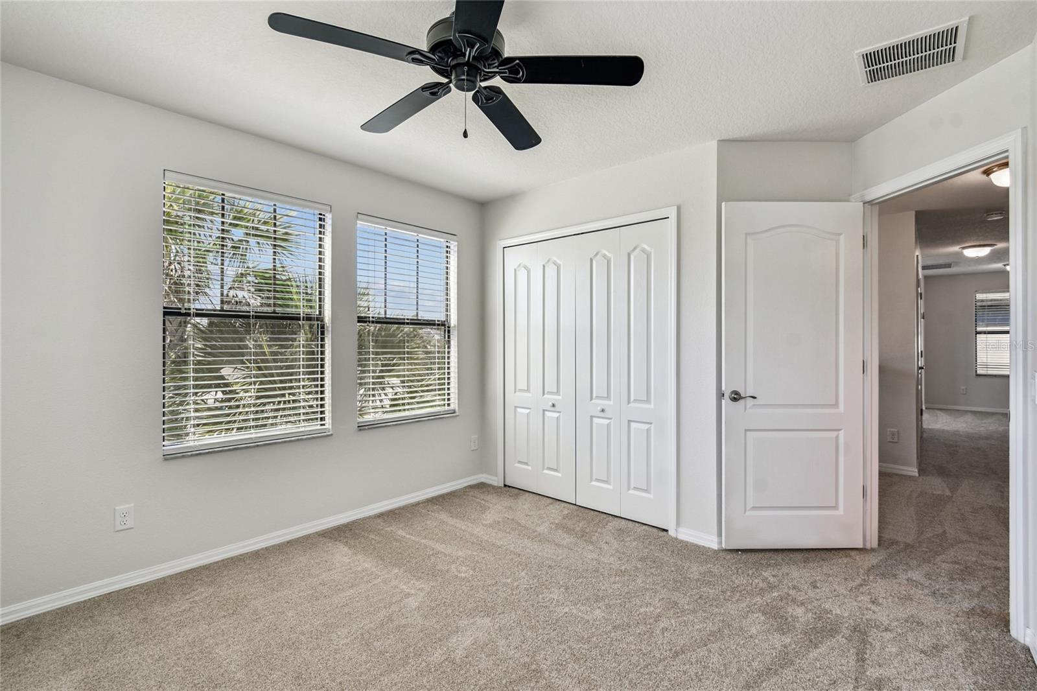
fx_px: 432
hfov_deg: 100.4
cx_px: 518
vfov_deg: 77.3
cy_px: 346
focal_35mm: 15
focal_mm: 10
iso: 100
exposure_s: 1/20
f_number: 7.1
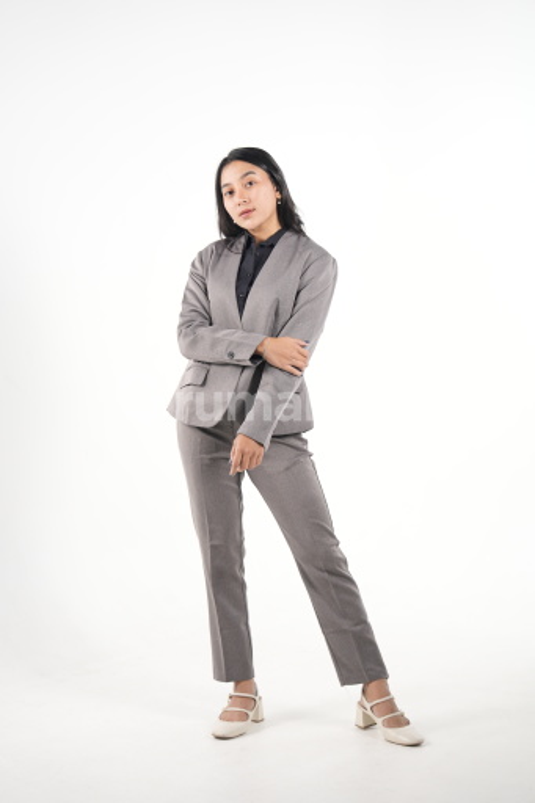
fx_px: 1405
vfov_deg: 31.9
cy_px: 402
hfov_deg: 21.6
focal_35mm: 63
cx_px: 268
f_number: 2.8
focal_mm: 63
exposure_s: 1/160
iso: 160
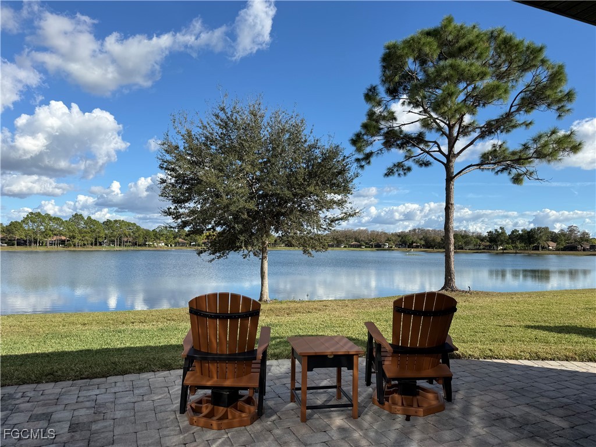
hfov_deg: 71.6
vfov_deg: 56.8
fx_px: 413
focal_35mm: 24
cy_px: 224
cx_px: 298
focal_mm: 6.76
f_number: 1.78
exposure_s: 1/4673
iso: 80
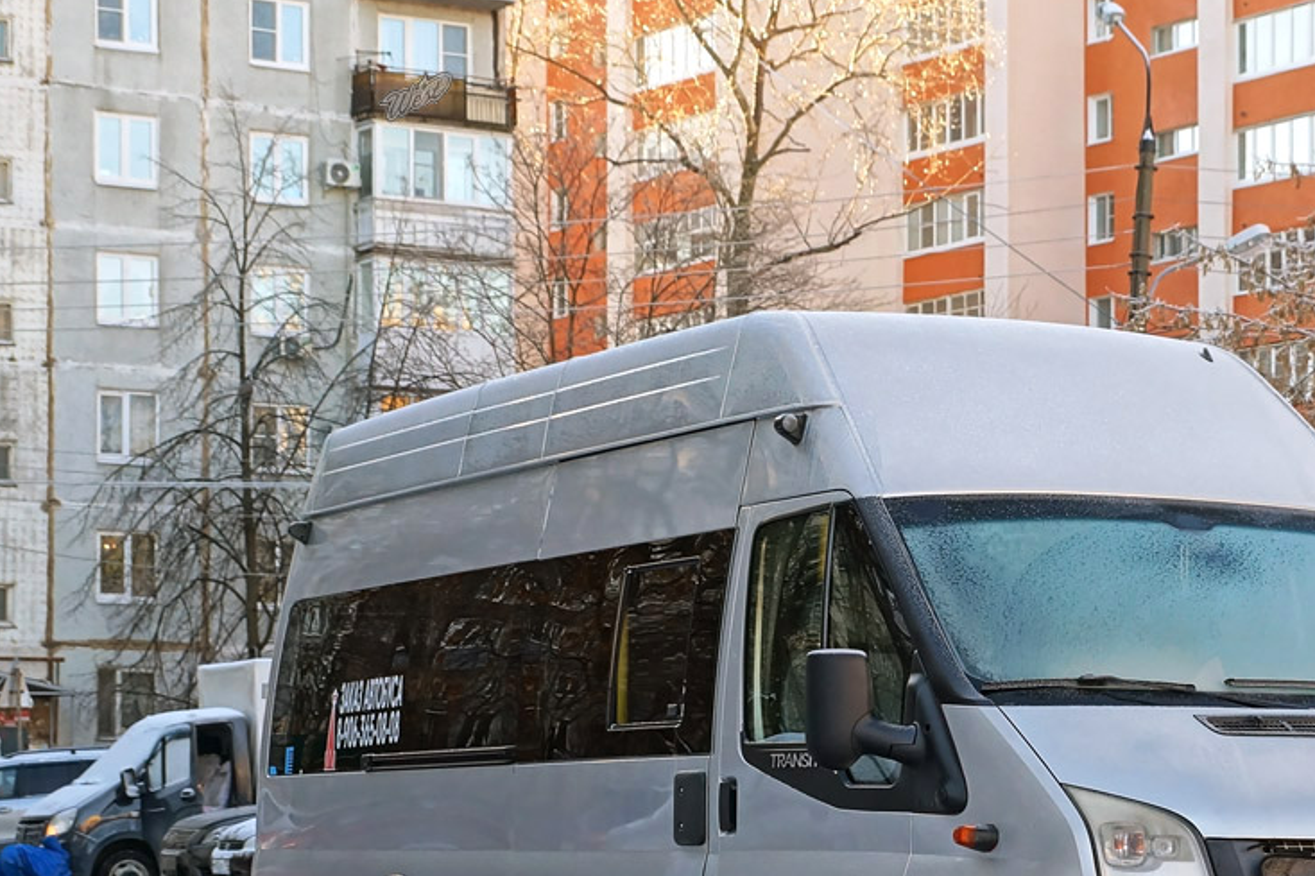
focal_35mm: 103
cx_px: 1118
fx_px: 3761
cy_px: 641
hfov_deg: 19.6
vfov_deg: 13.2
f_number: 7.1
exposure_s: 1/320
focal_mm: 40
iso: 400
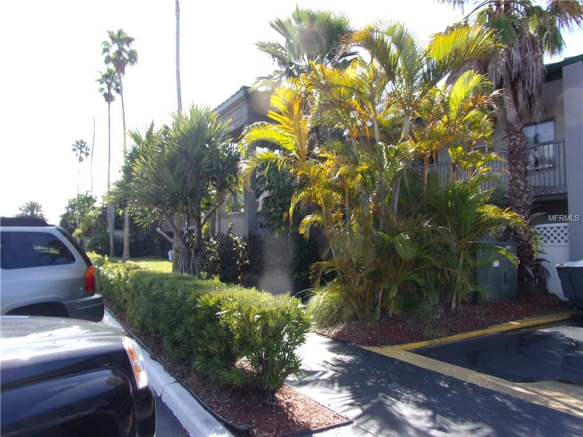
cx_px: 292
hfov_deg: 71.6
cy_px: 218
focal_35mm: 24
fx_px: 404
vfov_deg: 56.8
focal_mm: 4.3
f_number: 10.8
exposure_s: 1/34
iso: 90
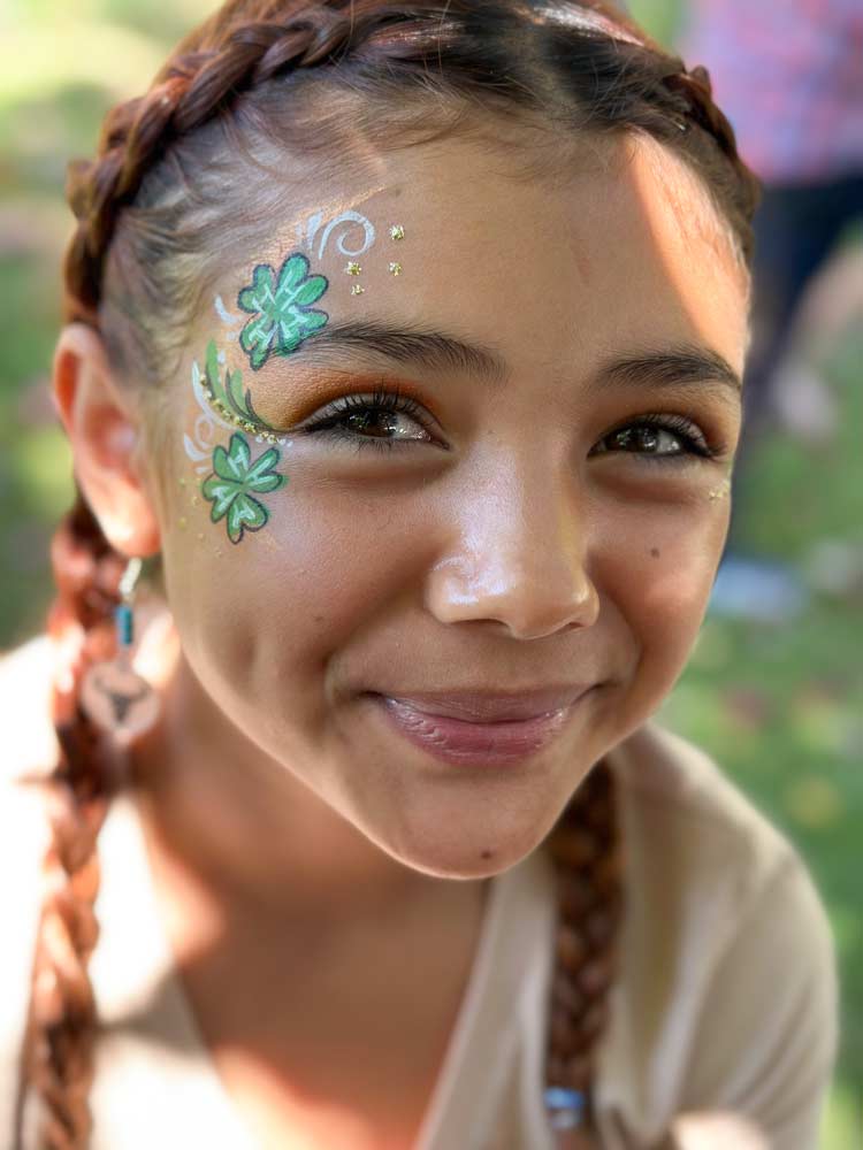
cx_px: 432
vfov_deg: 39.7
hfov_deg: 30.3
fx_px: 1596
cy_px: 575
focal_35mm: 48
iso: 125
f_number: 1.8
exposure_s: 1/170
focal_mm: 6.86
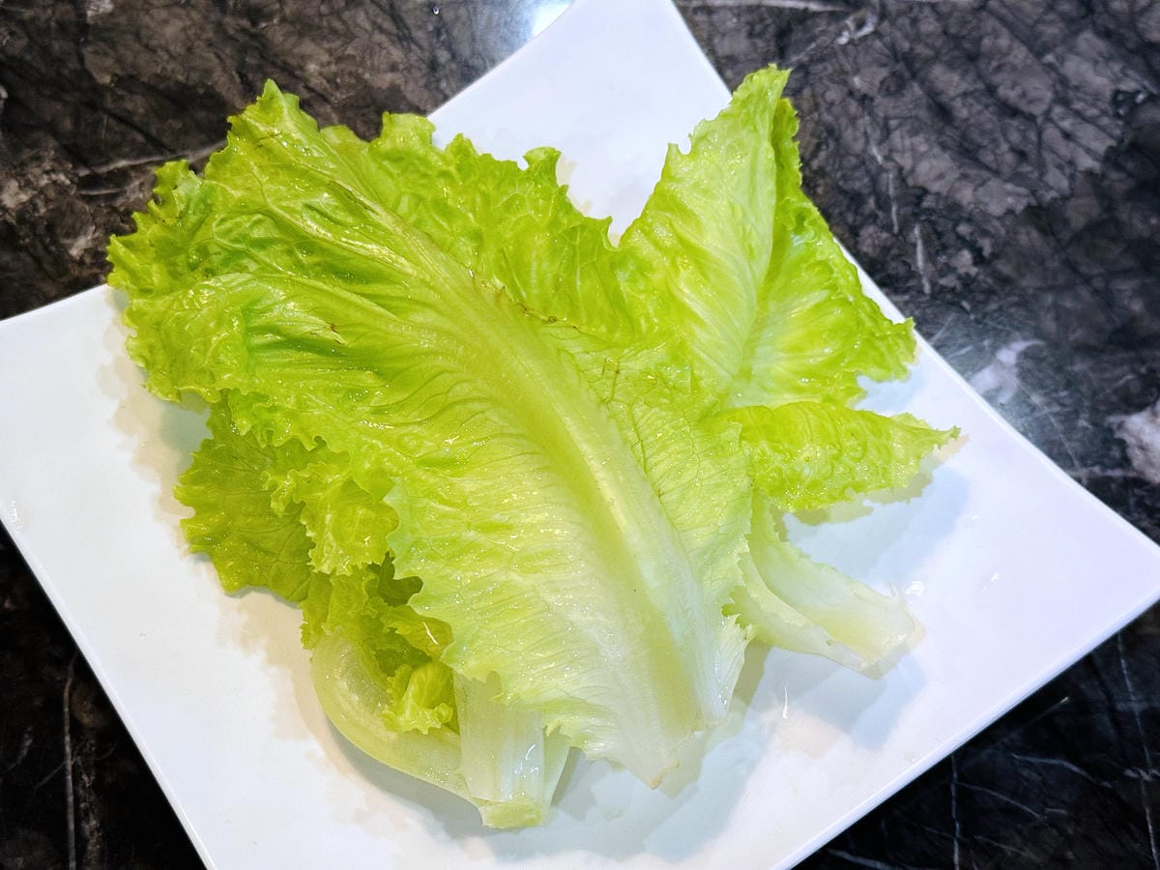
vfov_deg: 30.3
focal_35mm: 48
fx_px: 1609
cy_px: 435
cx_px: 580
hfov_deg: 39.7
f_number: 1.78
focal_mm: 6.86
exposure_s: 1/40
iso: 320
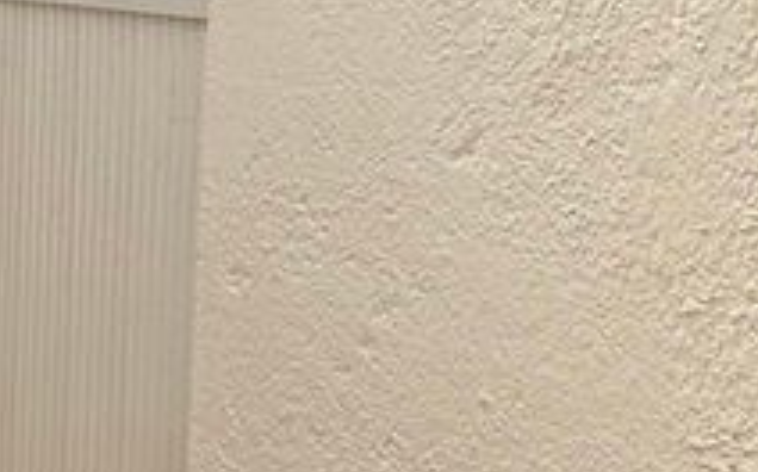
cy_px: 46
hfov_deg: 20.5
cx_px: -433
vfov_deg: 15.3
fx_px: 1733
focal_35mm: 84
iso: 40
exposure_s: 1/412
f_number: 2.2
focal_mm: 2.22
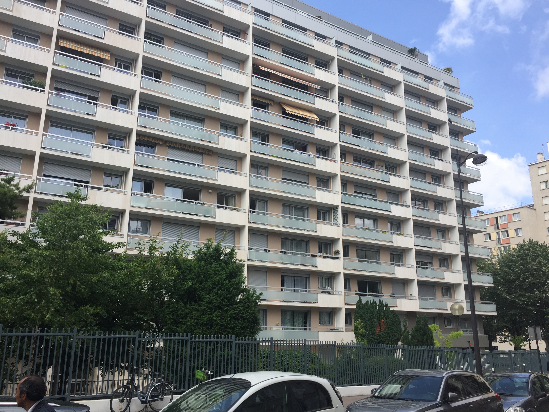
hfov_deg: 61.7
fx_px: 460
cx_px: 274
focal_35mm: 29
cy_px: 206
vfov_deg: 48.2
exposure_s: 1/1068
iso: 32
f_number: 2.2
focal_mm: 4.15
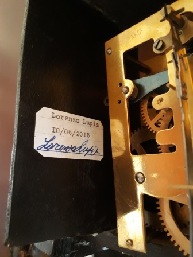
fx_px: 201
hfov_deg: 51.4
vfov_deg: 65.3
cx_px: 96
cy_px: 128
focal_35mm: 27
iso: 800
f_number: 1.9
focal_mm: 3.6
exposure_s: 1/17
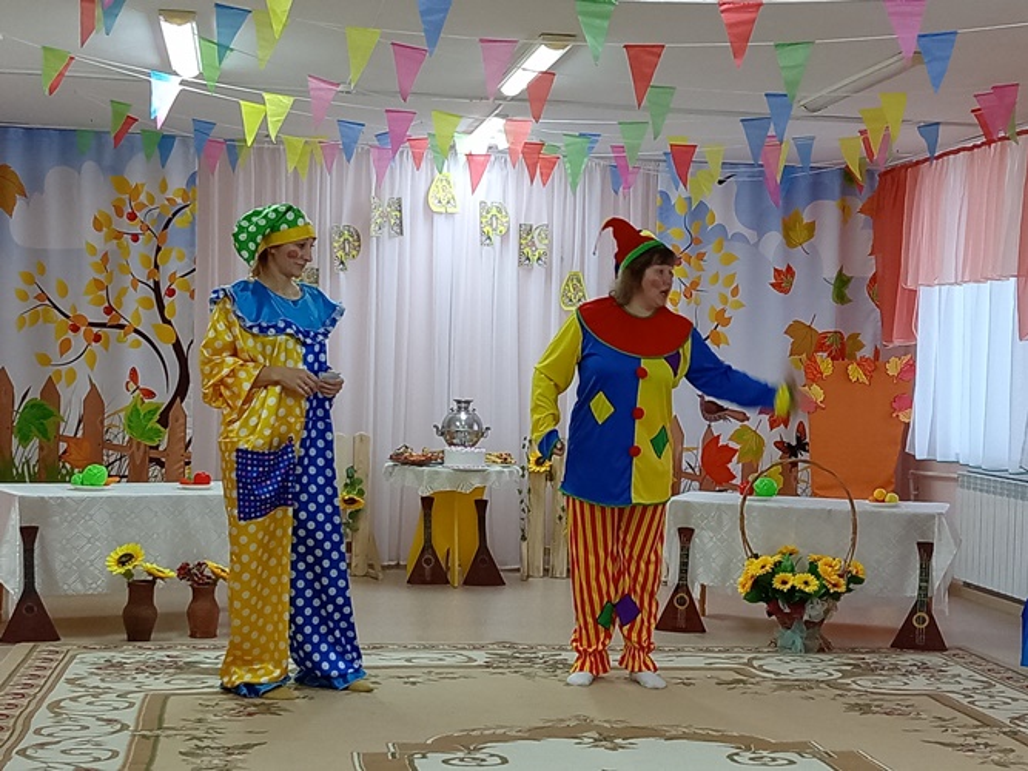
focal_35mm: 58
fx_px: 1722
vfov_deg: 25.2
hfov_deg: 33.2
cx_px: 514
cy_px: 386
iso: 197
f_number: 1.8
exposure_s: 1/25
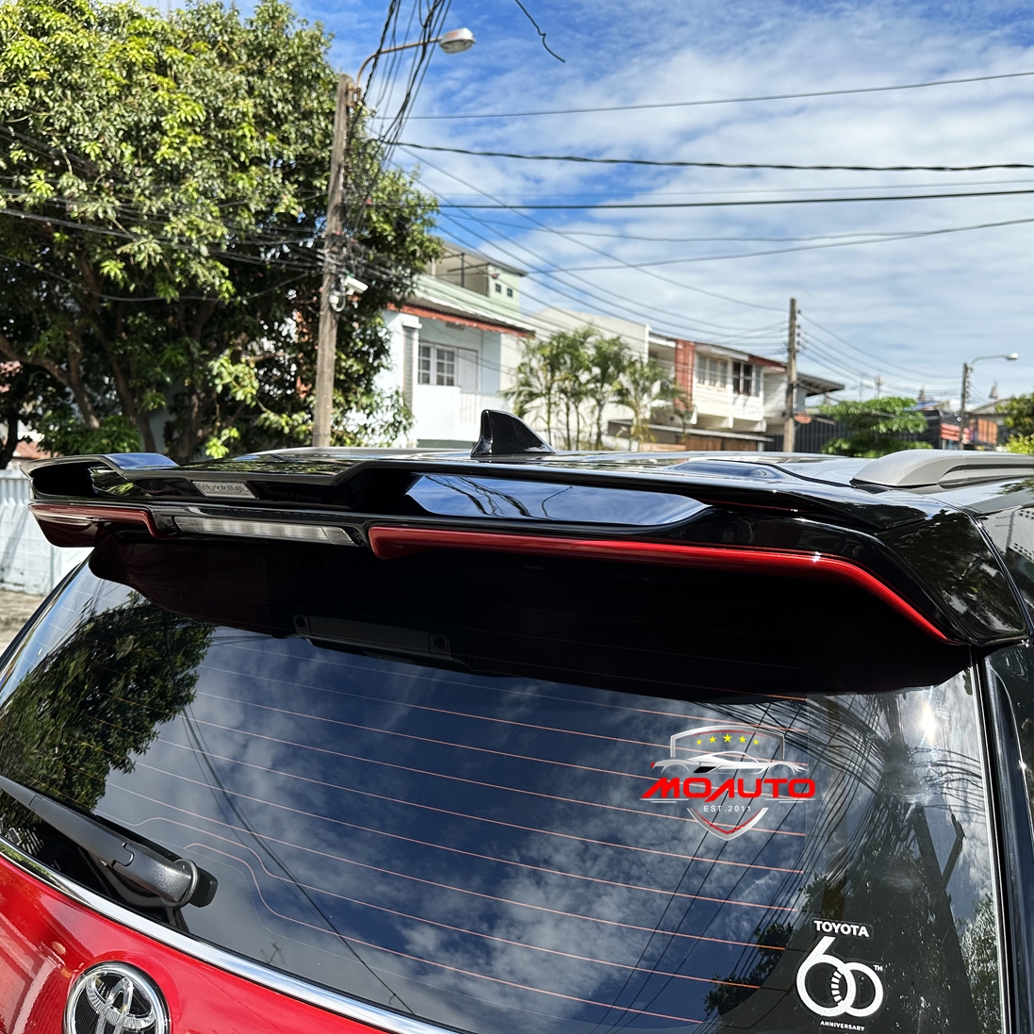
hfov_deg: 55.6
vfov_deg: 55.6
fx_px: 980
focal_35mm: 29
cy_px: 516
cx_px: 497
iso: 80
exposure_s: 1/2882
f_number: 1.78
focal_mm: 6.86
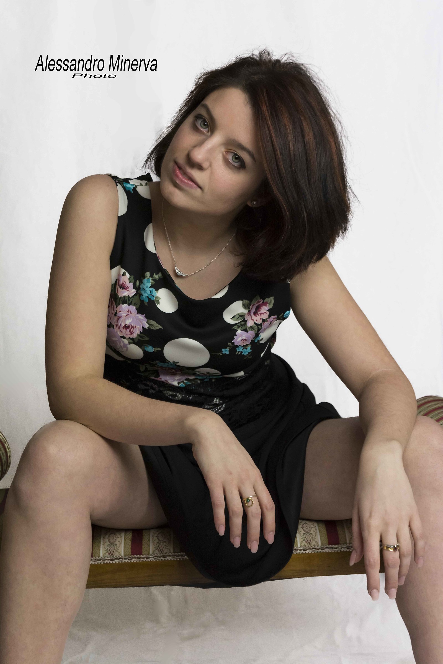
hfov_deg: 17.5
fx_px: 1440
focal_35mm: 78
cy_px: 332
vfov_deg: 26.0
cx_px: 222
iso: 2000
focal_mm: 52
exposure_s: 1/200
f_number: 5.6
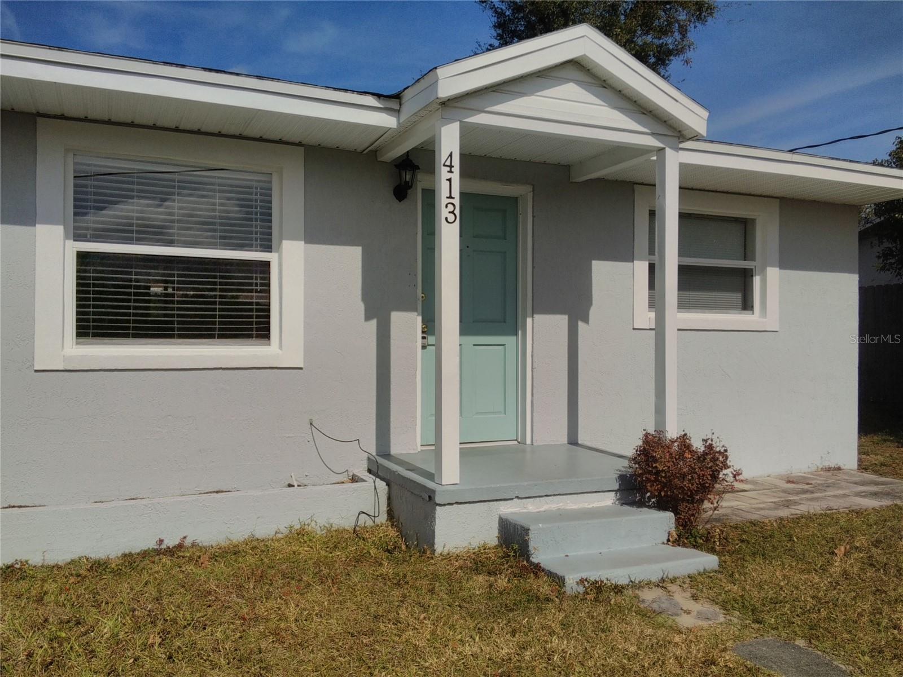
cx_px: 452
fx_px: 730
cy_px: 338
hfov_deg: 63.4
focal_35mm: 28
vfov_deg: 49.7
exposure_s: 1/6854
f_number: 2.65
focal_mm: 3.69
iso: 54
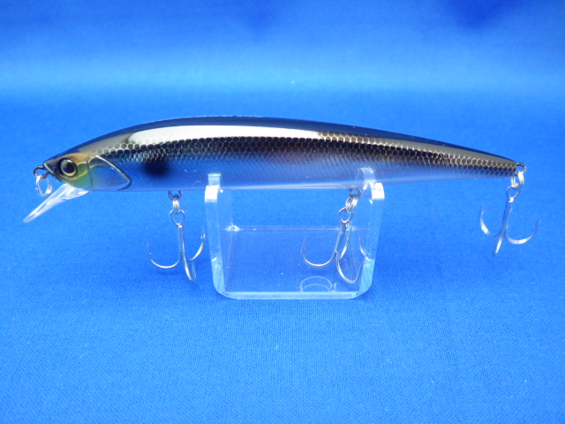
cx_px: 282
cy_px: 212
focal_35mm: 31
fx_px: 506
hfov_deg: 58.4
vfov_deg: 45.4
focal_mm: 5.5
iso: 640
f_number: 2.3
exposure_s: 1/45
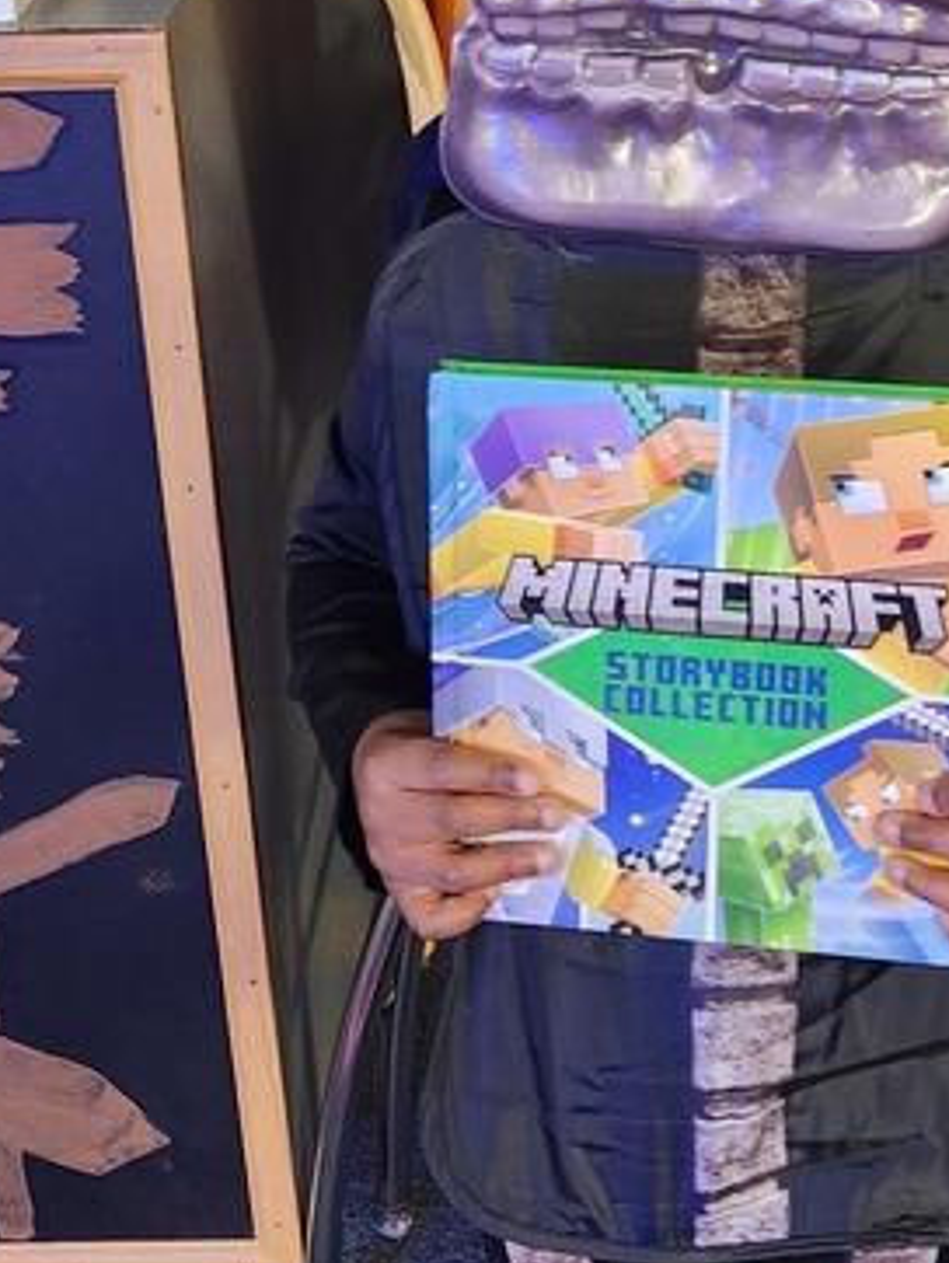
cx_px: 481
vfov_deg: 29.4
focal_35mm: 65
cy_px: 338
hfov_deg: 22.6
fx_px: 2373
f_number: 1.8
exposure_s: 1/30
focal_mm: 5.4
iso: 640
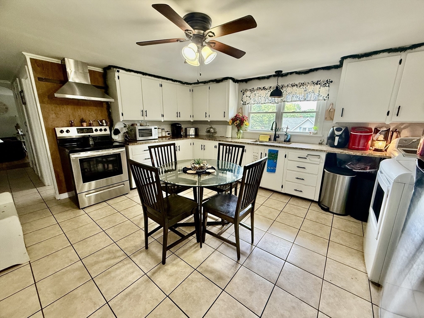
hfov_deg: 102.1
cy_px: 159
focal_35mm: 14
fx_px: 171
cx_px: 212
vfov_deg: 85.7
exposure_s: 1/60
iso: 320
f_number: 2.2
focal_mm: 2.22
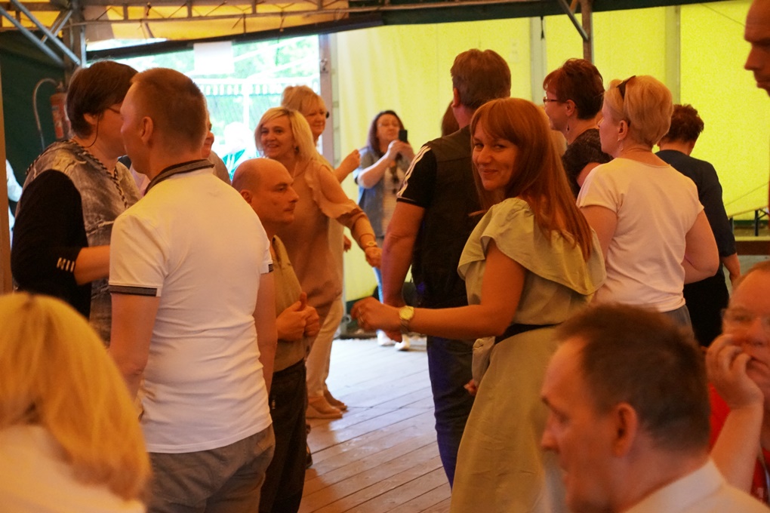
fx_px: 2246
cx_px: 385
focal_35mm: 105
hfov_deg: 19.5
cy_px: 256
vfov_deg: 13.0
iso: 6400
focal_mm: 70
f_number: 5
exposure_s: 1/125
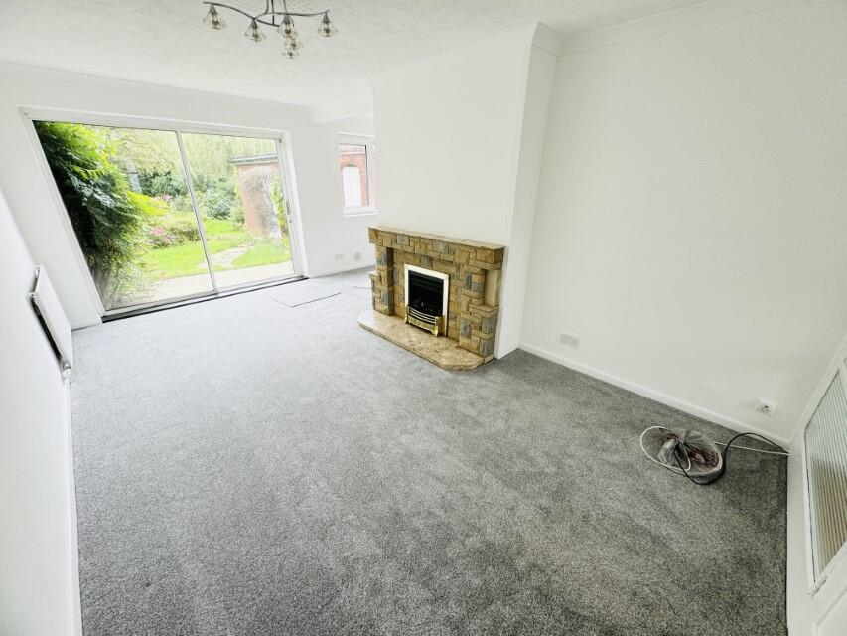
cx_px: 424
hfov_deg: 102.1
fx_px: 343
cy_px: 318
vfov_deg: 85.7
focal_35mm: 14
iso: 80
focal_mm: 2.22
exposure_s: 1/99
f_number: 2.2
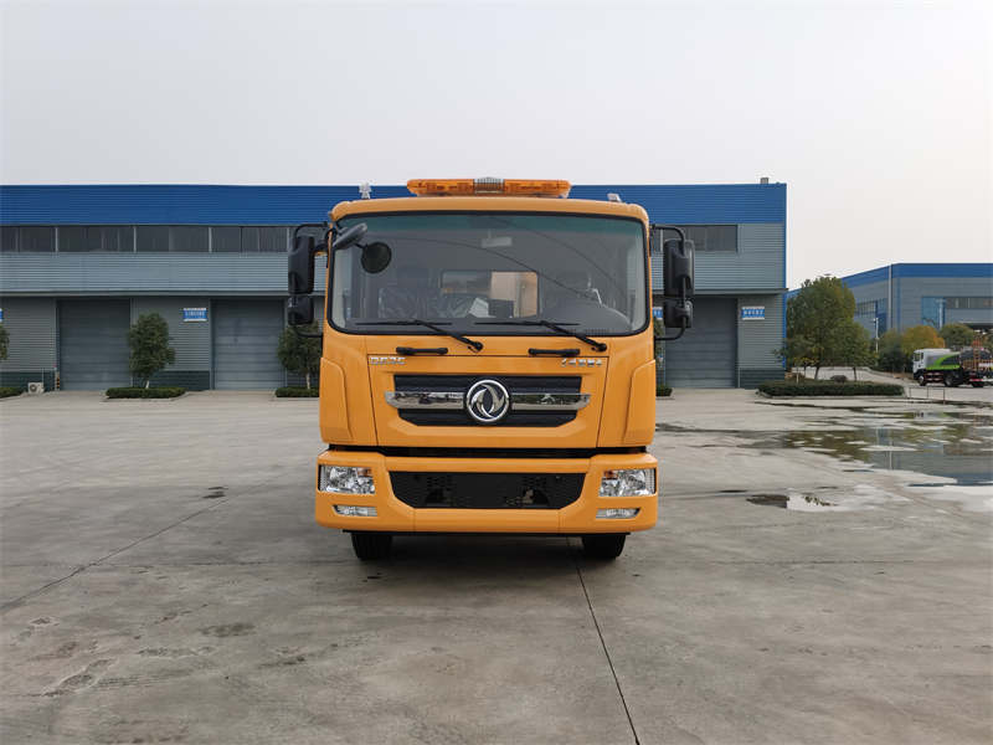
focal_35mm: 27
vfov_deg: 51.4
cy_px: 372
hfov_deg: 65.3
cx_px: 496
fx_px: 775
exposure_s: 1/2747
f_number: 1.6
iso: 50
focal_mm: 5.56
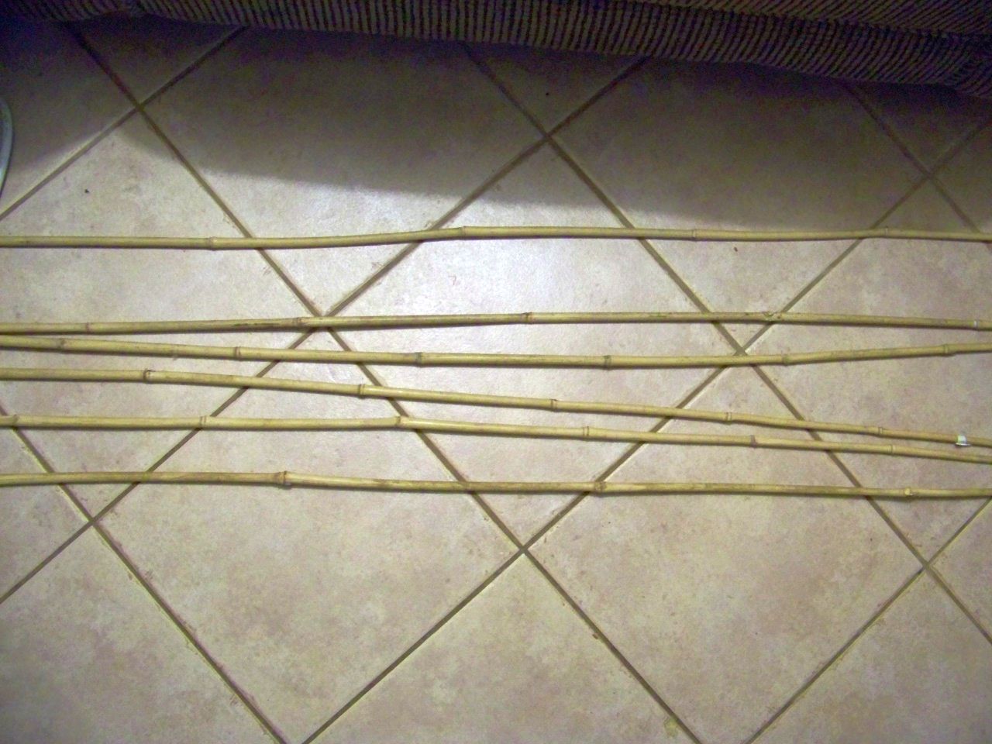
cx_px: 496
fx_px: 1032
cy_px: 372
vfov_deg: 39.7
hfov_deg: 51.4
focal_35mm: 36
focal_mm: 5.85
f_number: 2.8
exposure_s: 1/10
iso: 400
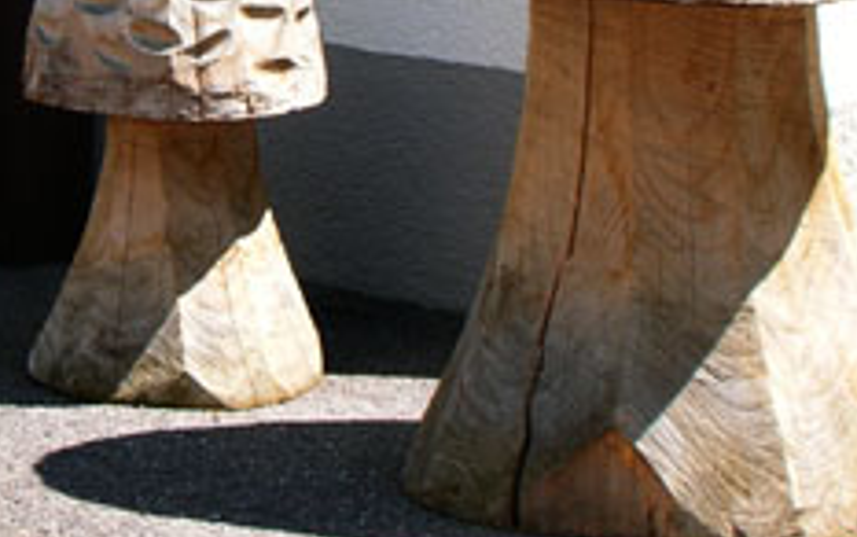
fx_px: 3342
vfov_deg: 9.1
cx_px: 107
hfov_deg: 14.5
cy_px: -61
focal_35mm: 143
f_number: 6.6
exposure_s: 1/72
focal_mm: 11.7
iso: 50
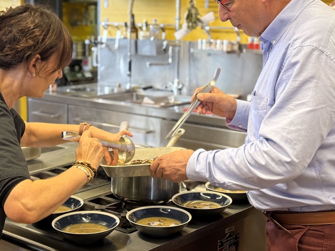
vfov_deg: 21.9
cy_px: 99
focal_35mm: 67
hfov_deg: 29.0
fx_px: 648
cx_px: 153
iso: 160
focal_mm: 6.76
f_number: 1.78
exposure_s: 1/50
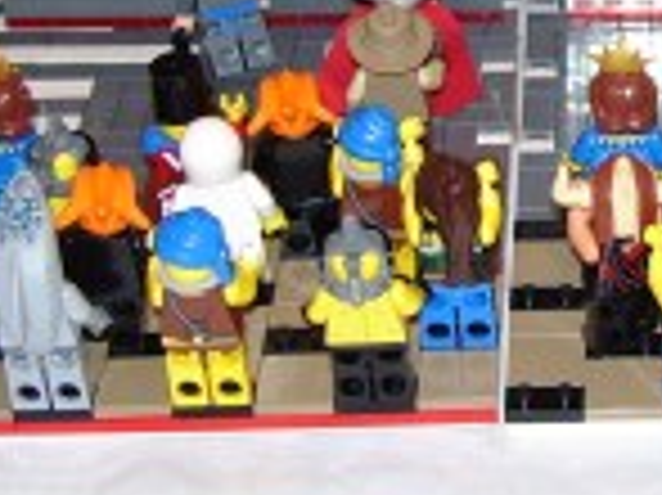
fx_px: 2102
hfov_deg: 17.4
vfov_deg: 13.4
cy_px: 99
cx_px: 689
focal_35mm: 110
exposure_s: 1/60
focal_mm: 6
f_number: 2.7
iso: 80
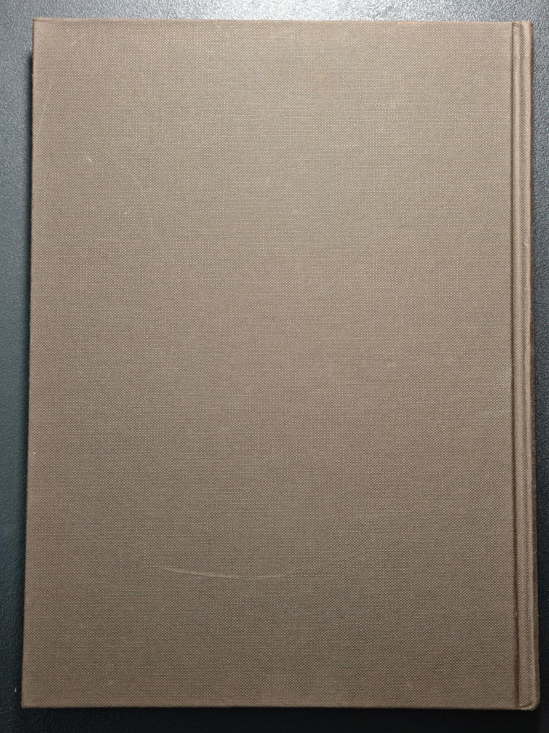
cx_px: 274
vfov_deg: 32.2
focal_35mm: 60
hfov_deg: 24.4
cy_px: 366
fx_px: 1269
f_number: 2
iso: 1600
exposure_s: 1/43.1
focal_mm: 9
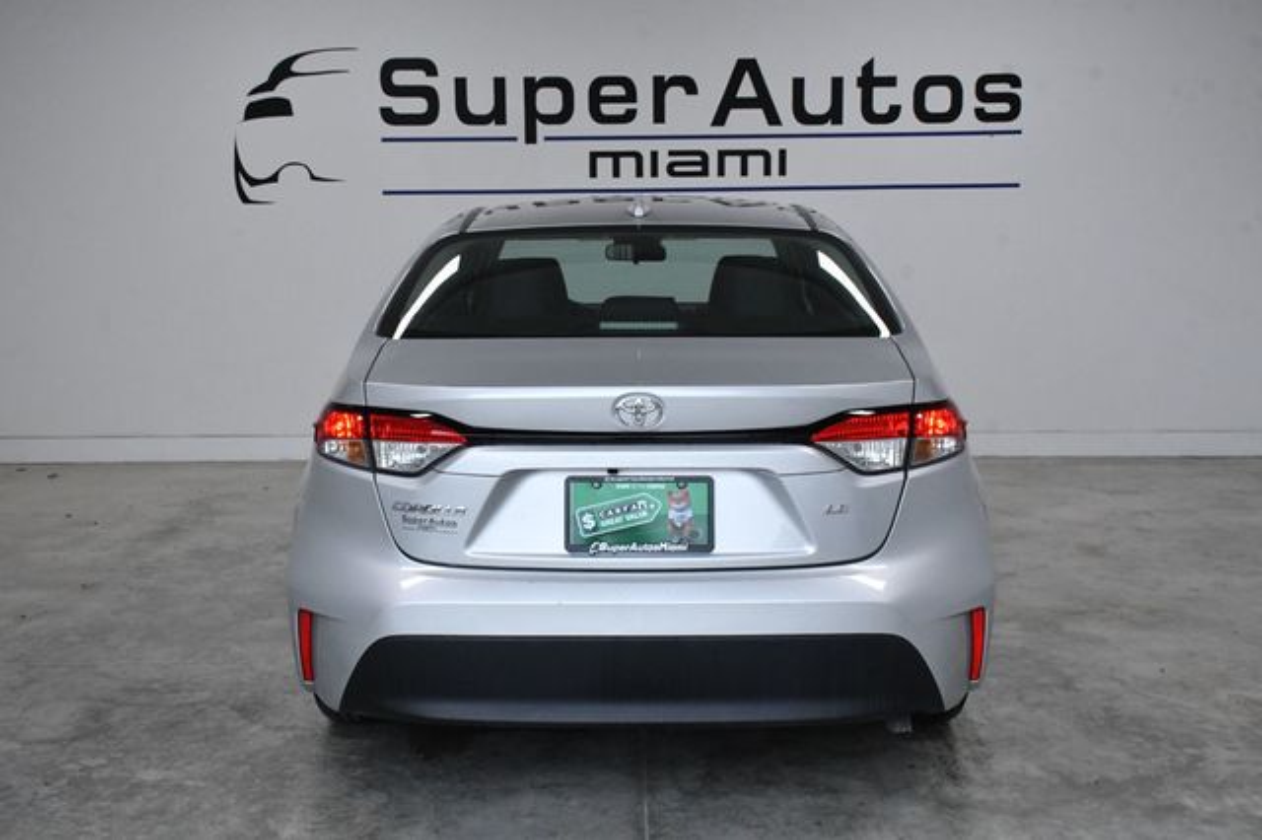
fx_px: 1401
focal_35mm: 40
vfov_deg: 33.4
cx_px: 631
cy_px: 420
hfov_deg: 48.5
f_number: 11
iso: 2500
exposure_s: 1/500
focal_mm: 27
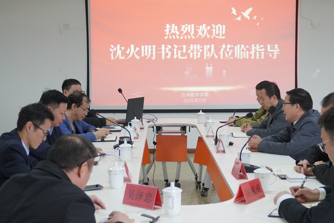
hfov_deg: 29.7
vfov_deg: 20.1
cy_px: 130
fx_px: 629
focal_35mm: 68
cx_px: 196
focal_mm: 29
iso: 1600
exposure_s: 1/160
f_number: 4.5
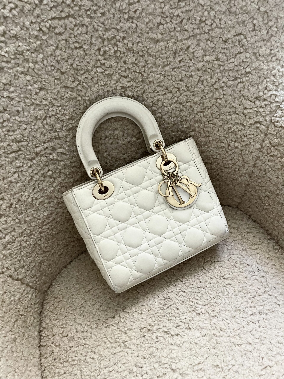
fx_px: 273
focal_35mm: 25
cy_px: 190
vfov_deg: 69.4
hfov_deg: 54.9
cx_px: 142
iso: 320
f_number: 1.6
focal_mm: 5.1
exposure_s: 1/60
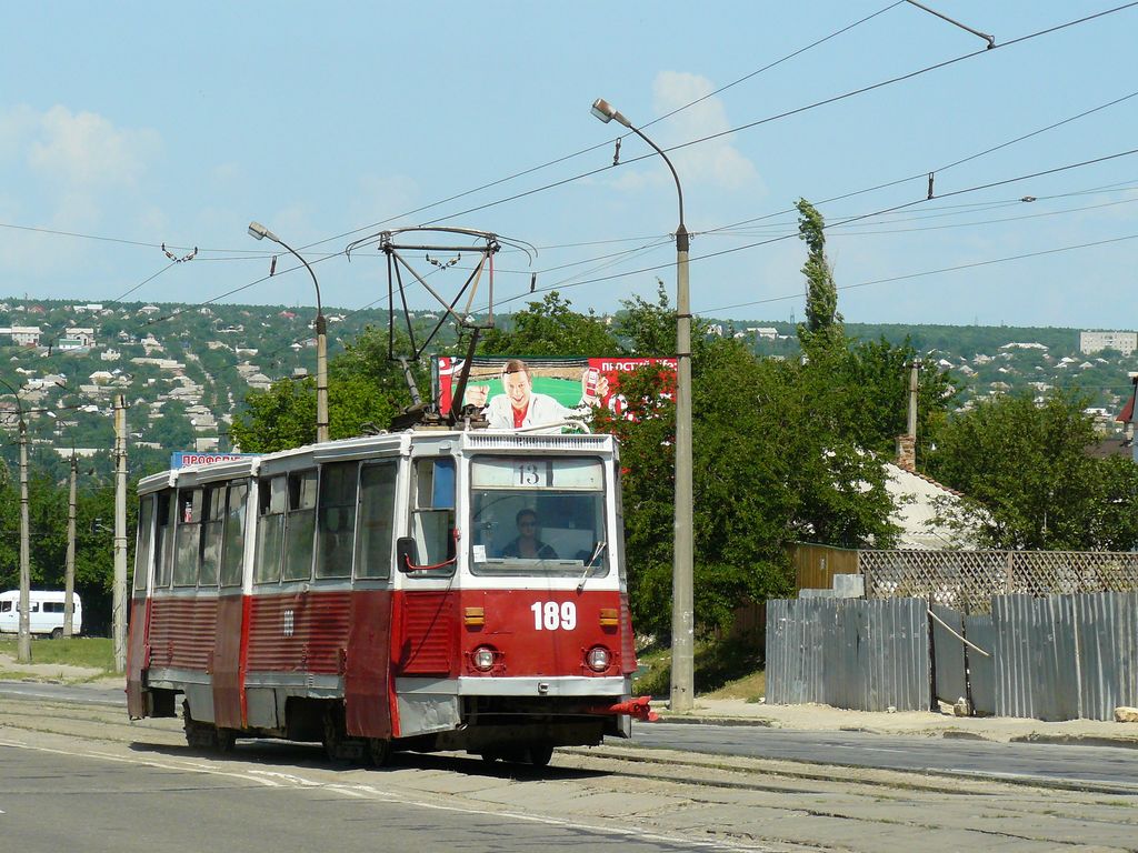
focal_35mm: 144
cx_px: 569
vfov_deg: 10.3
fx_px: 4734
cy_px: 426
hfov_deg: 13.7
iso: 200
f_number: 5
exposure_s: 1/1000
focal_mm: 24.1
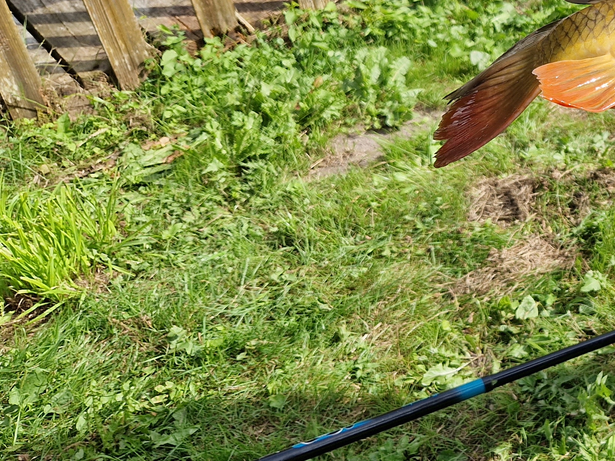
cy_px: 117
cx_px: 739
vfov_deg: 25.8
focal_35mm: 56
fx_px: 995
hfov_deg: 29.5
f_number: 1.8
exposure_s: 1/766
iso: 50
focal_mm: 5.4
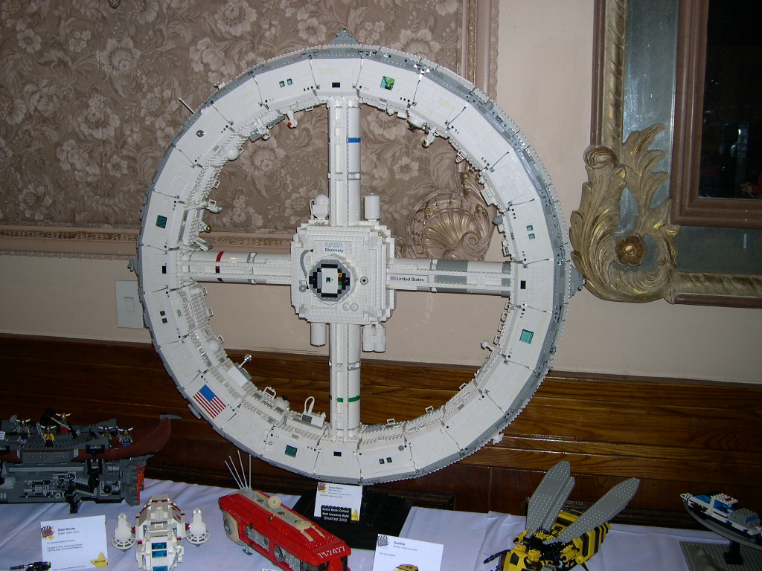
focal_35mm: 38
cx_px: 381
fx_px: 836
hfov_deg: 49.0
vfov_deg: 37.7
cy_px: 286
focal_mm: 8
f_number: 2.8
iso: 100
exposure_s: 1/60
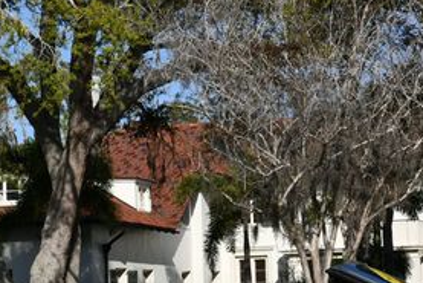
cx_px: 307
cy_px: 249
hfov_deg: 17.0
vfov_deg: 11.4
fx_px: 1411
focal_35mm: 120
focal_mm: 26
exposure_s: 1/320
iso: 100
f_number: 9
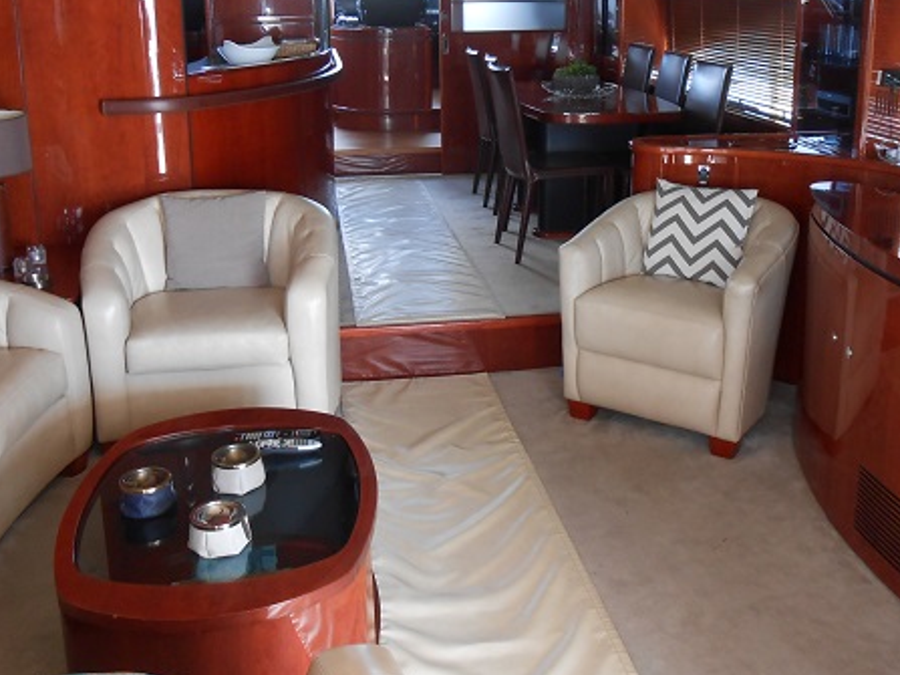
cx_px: 448
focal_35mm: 38
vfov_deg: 37.2
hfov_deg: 49.0
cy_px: 210
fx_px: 988
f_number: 3.5
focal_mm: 4.6
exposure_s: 1/30
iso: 160
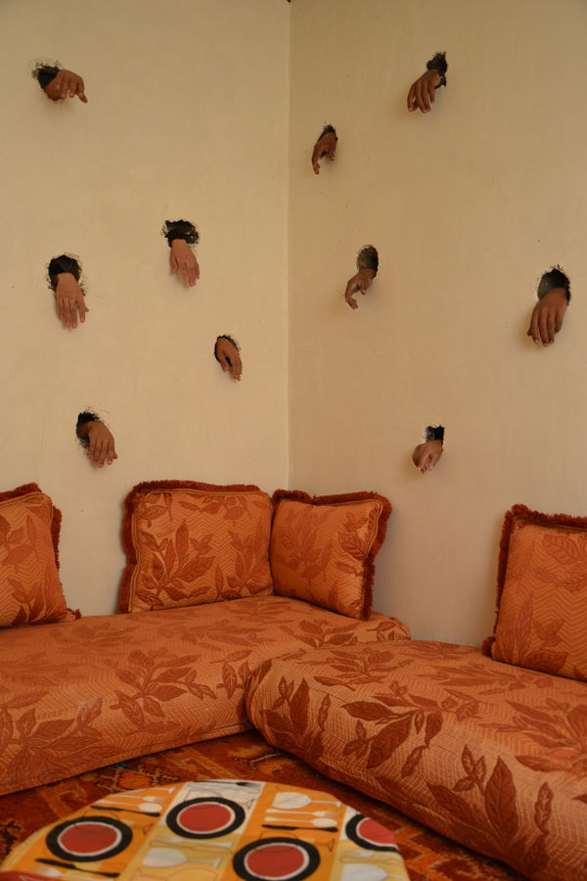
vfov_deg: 59.5
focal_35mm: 32
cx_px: 294
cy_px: 440
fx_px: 770
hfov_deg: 41.7
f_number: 3.8
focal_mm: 21
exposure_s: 1/60
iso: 400
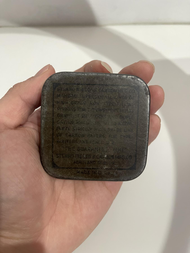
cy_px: 126
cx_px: 95
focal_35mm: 25
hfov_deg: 54.9
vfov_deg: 69.4
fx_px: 183
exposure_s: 1/25
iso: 500
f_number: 1.6
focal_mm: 5.1
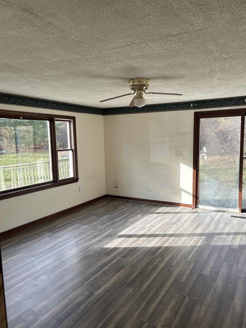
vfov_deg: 65.3
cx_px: 125
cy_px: 170
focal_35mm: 27
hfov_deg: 51.3
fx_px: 256
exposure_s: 1/300
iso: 50
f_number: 1.5
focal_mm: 5.7
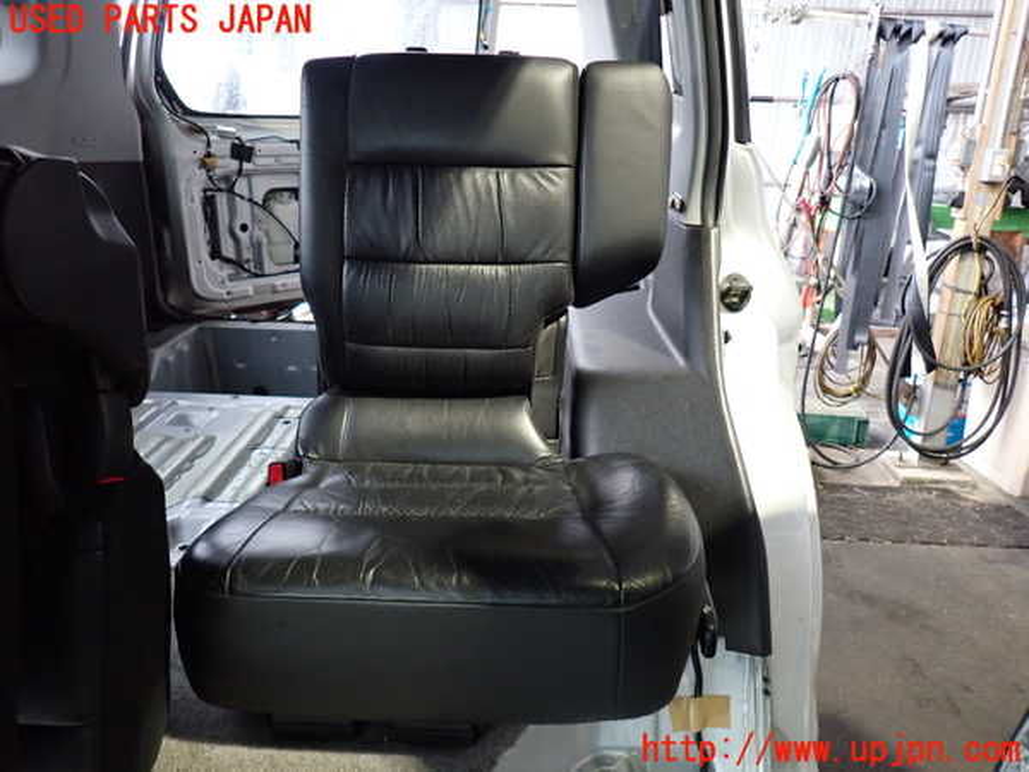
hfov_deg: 69.4
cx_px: 514
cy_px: 386
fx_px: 743
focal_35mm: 25
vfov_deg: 54.9
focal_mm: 4.5
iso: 800
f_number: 2
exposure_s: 1/30
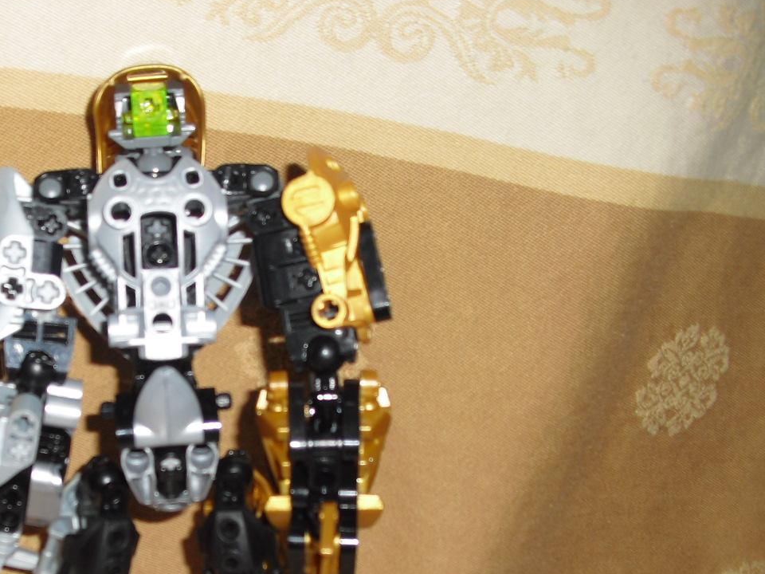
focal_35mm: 60
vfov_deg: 24.0
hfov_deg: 31.4
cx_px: 153
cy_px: 473
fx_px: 1326
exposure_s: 1/60
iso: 64
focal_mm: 6.3
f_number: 3.1
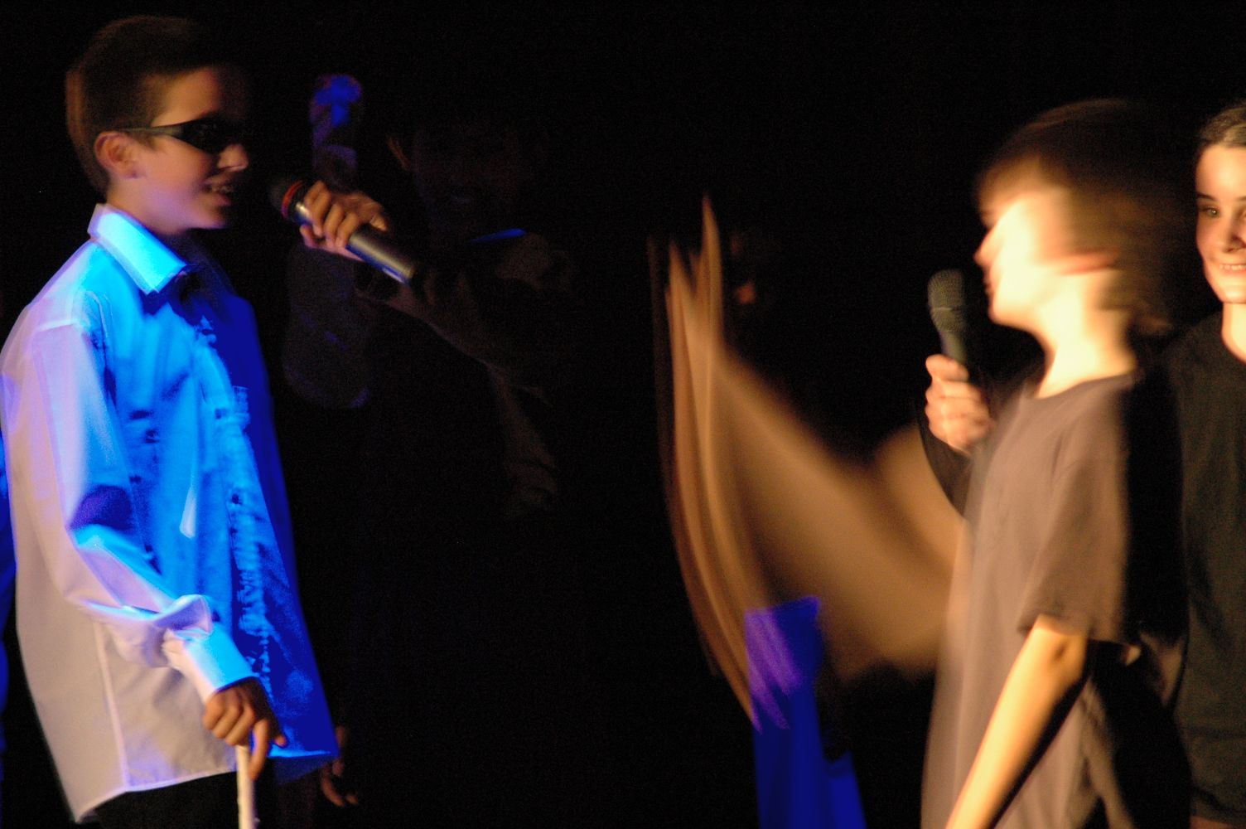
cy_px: 414
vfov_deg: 5.5
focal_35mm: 248
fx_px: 8559
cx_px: 623
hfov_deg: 8.3
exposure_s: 1/6
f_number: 4.8
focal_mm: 165
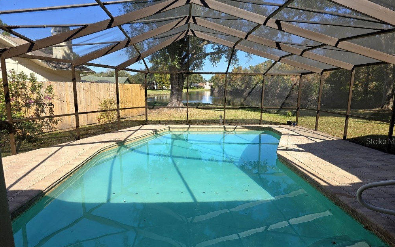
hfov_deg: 72.5
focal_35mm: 25
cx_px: 201
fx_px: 269
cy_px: 141
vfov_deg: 49.1
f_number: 1.7
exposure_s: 1/319
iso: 12
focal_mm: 6.3
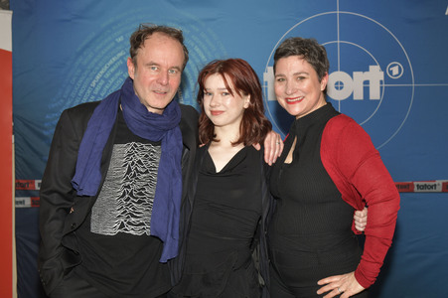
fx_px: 622
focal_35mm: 50
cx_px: 224
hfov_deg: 39.6
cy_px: 149
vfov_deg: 27.0
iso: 640
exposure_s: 1/200
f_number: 5.6
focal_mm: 50
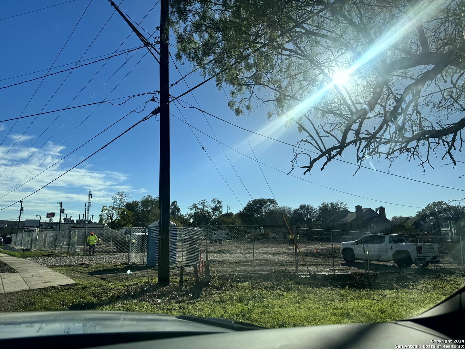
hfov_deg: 71.6
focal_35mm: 24
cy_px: 174
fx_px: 322
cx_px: 232
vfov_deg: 56.8
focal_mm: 6.86
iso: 80
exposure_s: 1/10417
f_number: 1.78
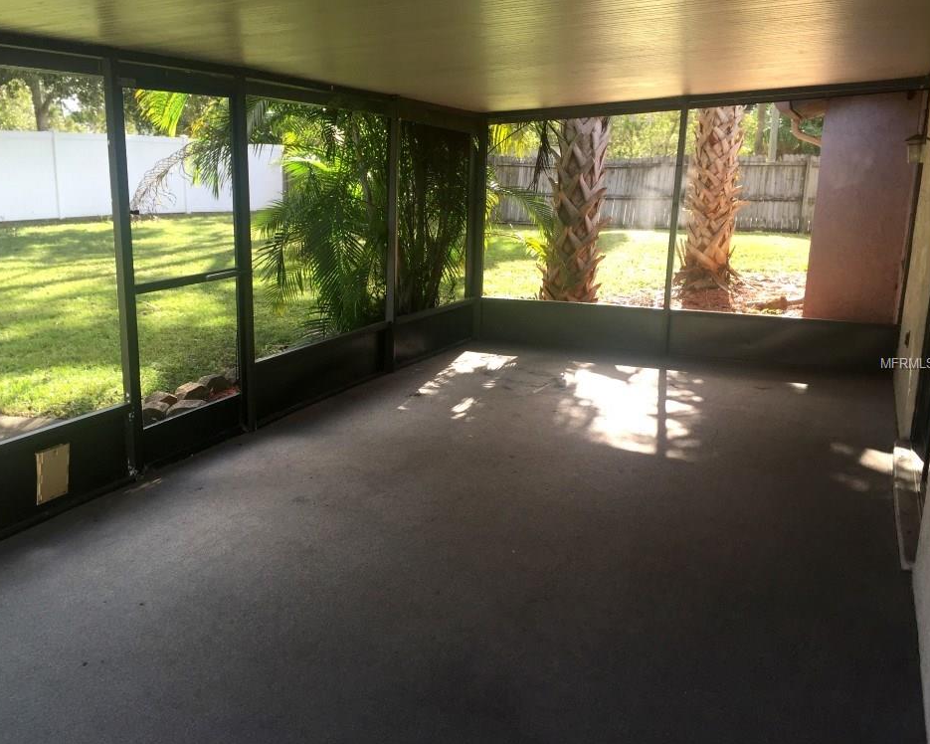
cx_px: 432
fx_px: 853
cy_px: 364
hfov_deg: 57.1
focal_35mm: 31
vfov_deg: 47.1
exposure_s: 1/120
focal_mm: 4.15
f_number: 2.2
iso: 32
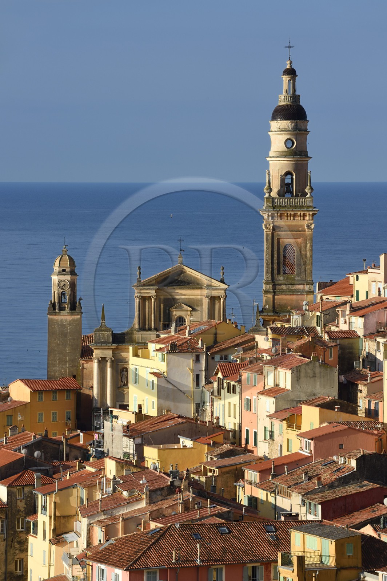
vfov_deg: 11.4
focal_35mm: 180
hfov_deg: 7.6
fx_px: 2907
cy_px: 290
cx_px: 194
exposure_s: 1/250
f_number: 13
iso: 200
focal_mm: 180
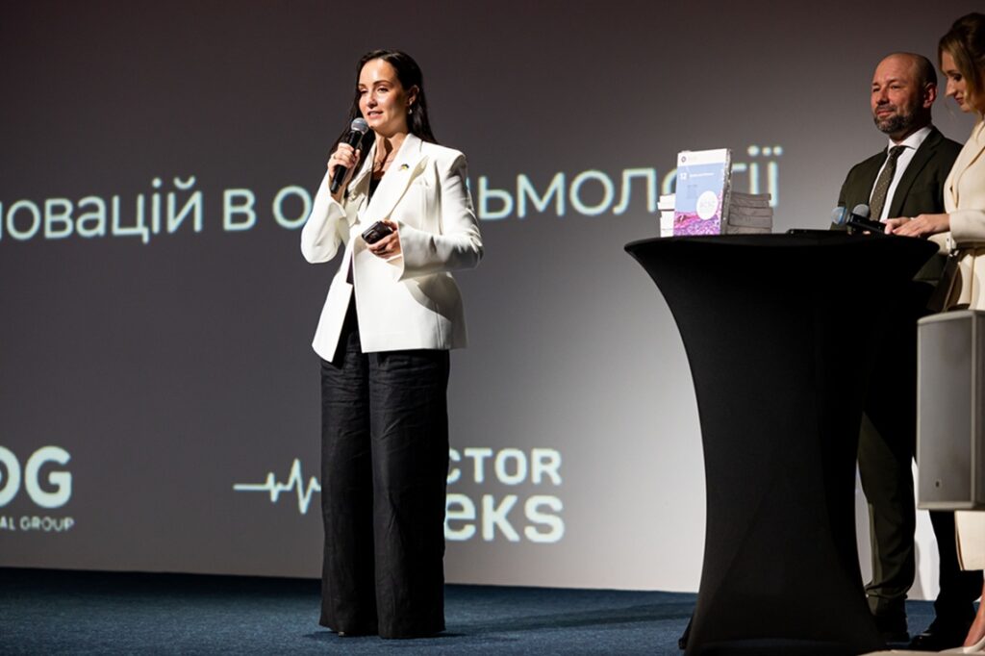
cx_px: 492
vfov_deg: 16.1
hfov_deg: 23.9
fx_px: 2325
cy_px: 328
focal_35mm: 85
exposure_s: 1/200
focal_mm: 85
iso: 1600
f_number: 2.5
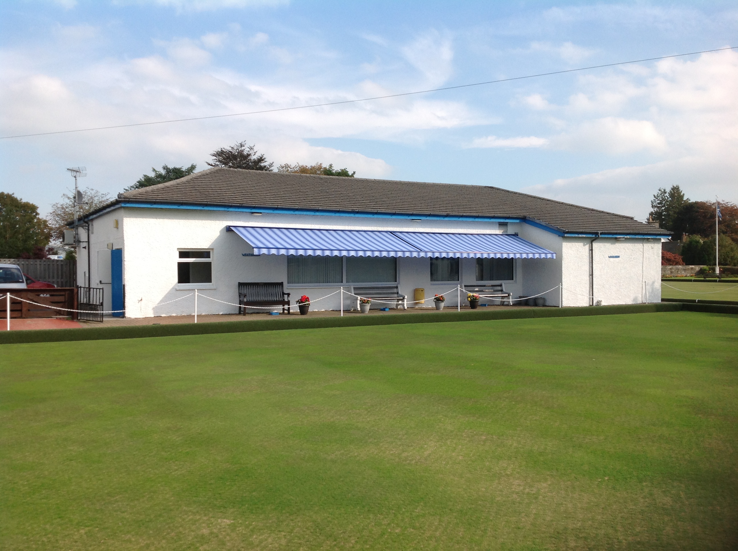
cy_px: 276
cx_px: 369
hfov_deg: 52.7
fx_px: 745
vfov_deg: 40.6
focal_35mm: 35
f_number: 2.4
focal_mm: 4.28
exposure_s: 1/1314
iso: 50
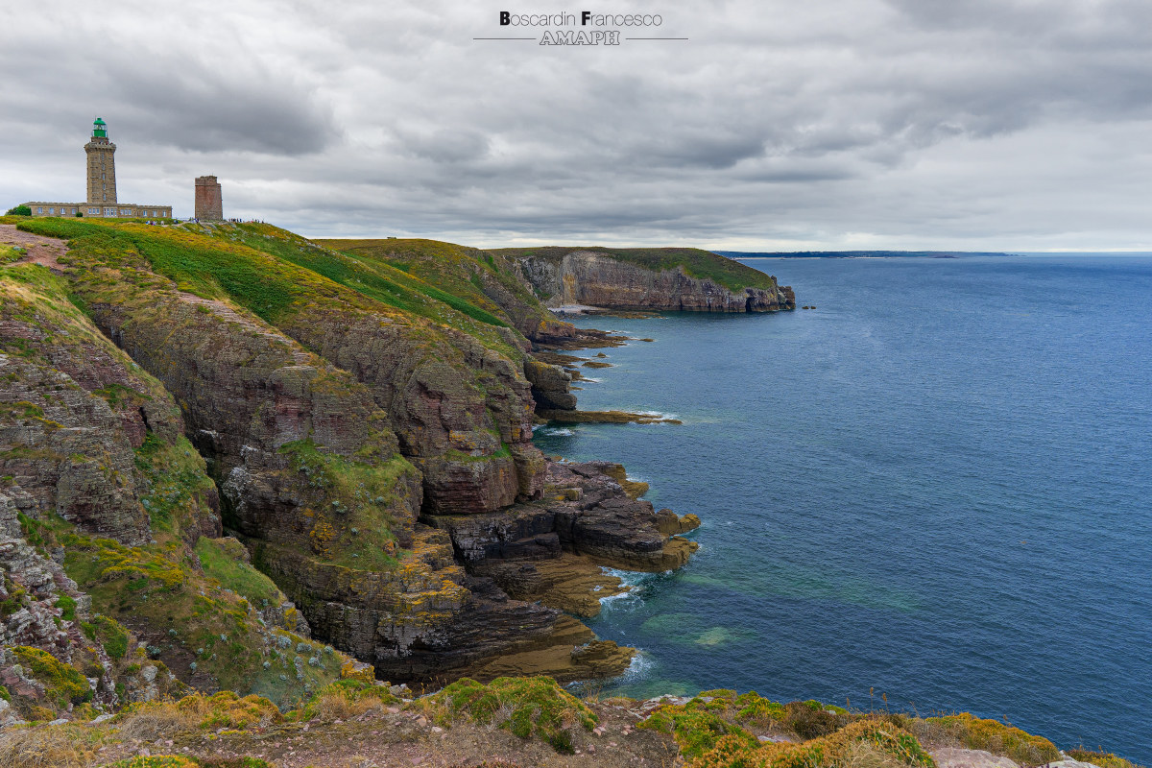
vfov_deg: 51.3
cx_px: 576
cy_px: 384
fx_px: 800
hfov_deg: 71.5
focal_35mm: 25
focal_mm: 25
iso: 200
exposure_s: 1/125
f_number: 6.3
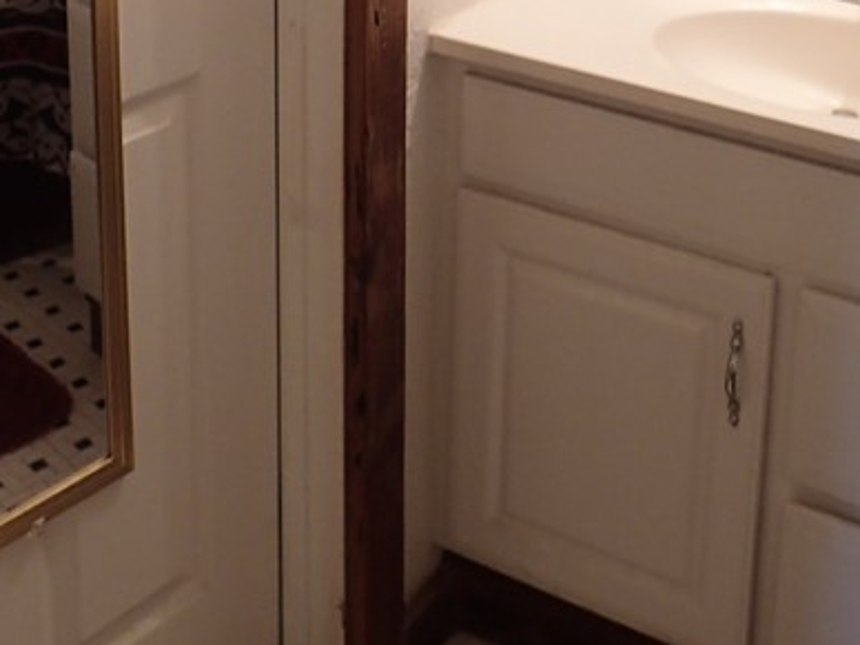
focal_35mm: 66
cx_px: 457
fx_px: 1640
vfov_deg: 20.4
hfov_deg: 29.4
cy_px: -186
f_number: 2
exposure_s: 1/40
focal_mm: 4.5
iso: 200
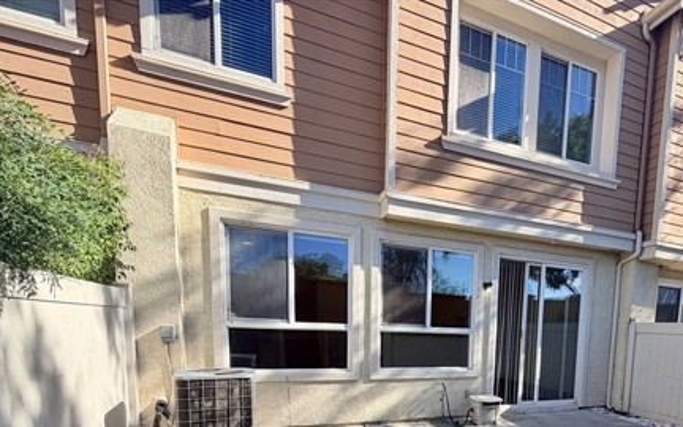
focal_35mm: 22
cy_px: 376
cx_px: 452
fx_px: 410
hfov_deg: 77.2
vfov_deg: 49.6
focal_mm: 2.22
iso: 40
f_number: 2.2
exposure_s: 1/549
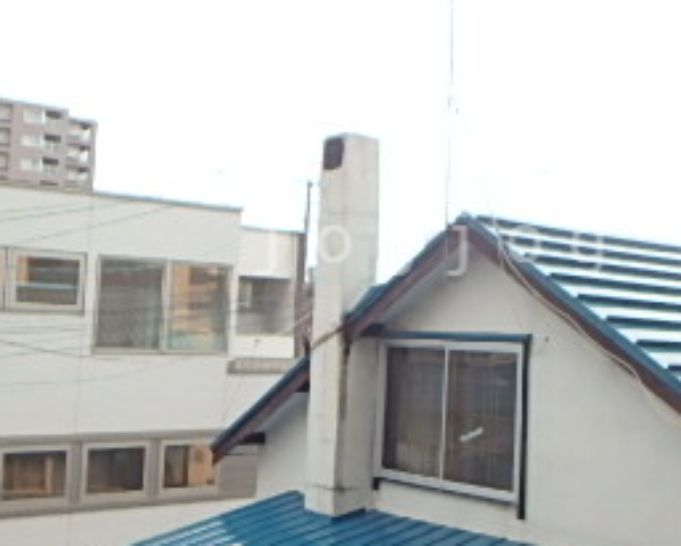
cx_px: 437
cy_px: 244
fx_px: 1029
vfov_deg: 29.7
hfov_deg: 36.4
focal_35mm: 51
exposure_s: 1/100
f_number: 3.5
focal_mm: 3.7
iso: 125
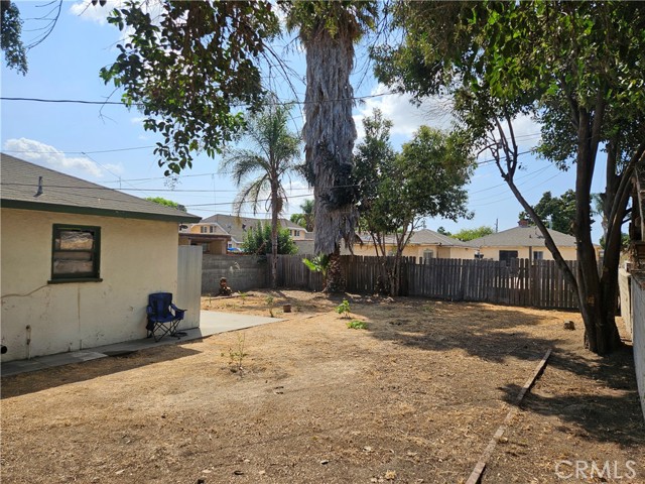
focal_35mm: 23
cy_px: 242
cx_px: 322
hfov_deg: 73.9
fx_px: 429
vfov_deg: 58.9
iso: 25
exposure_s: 1/2049
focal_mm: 5.4
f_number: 1.8
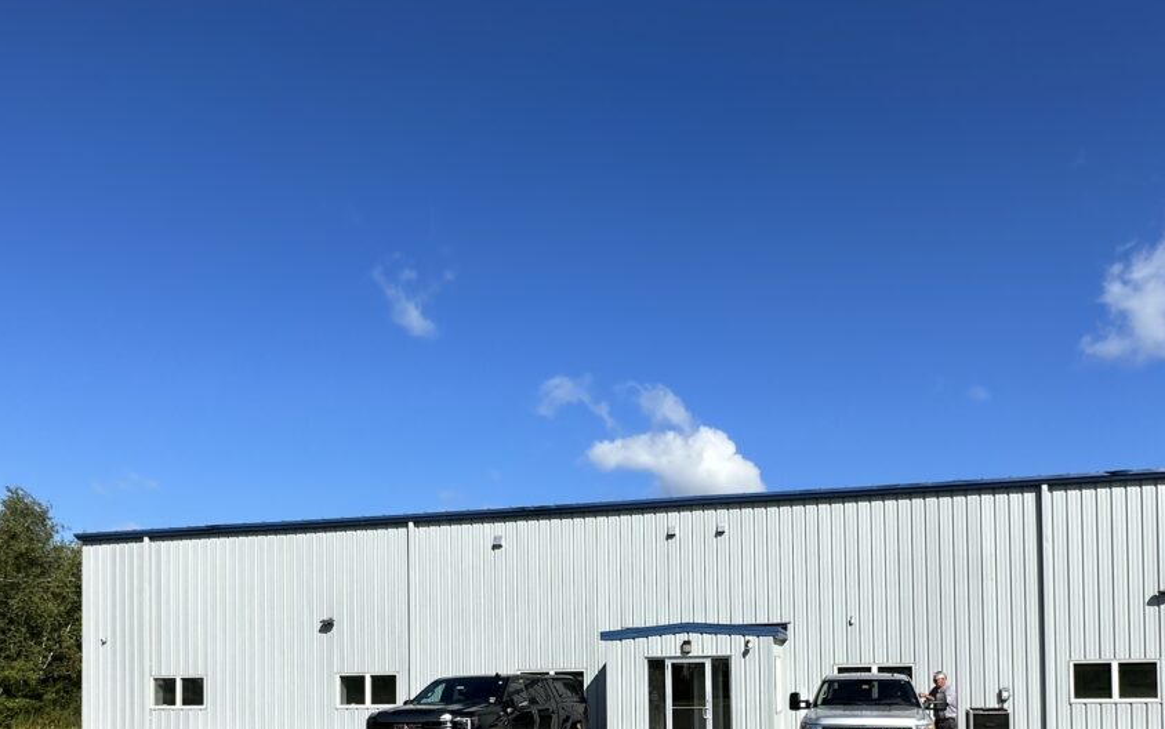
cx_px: 679
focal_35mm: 27
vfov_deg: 42.4
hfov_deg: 67.9
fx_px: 857
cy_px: 649
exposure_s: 1/3509
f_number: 2.2
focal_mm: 2.22
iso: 50
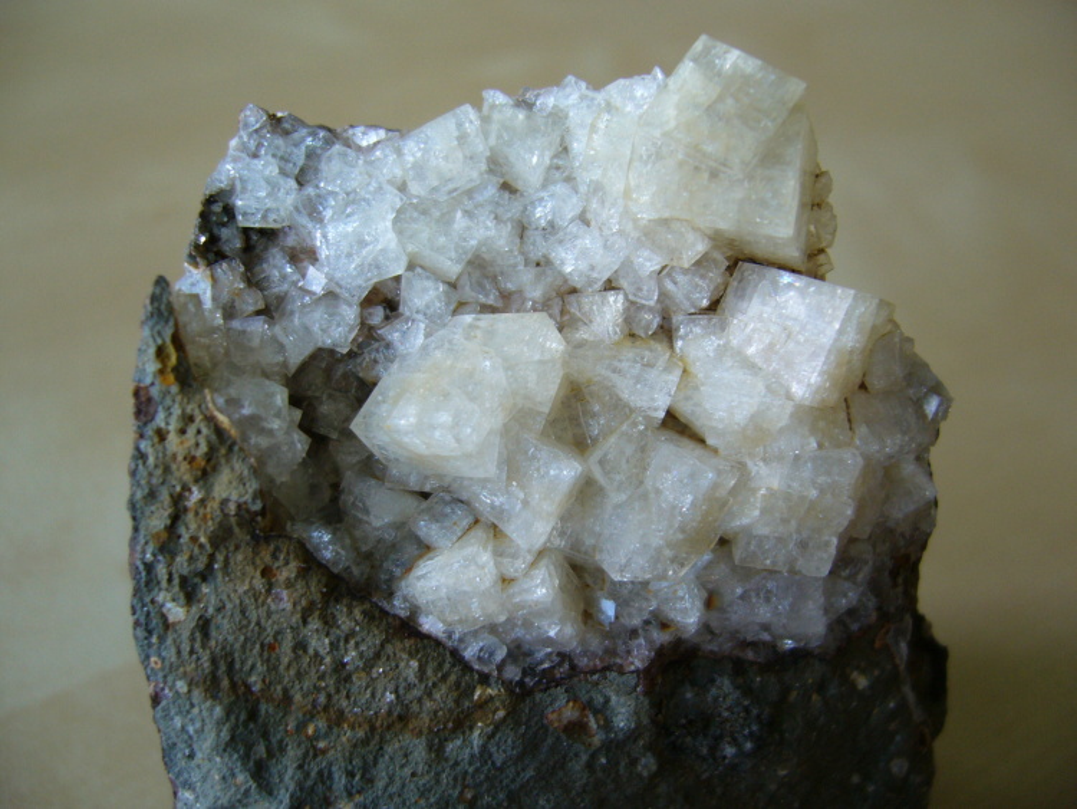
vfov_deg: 40.7
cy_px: 404
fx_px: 1089
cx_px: 538
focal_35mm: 35
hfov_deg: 52.6
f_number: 2.8
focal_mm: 5.8
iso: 100
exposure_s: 1/25
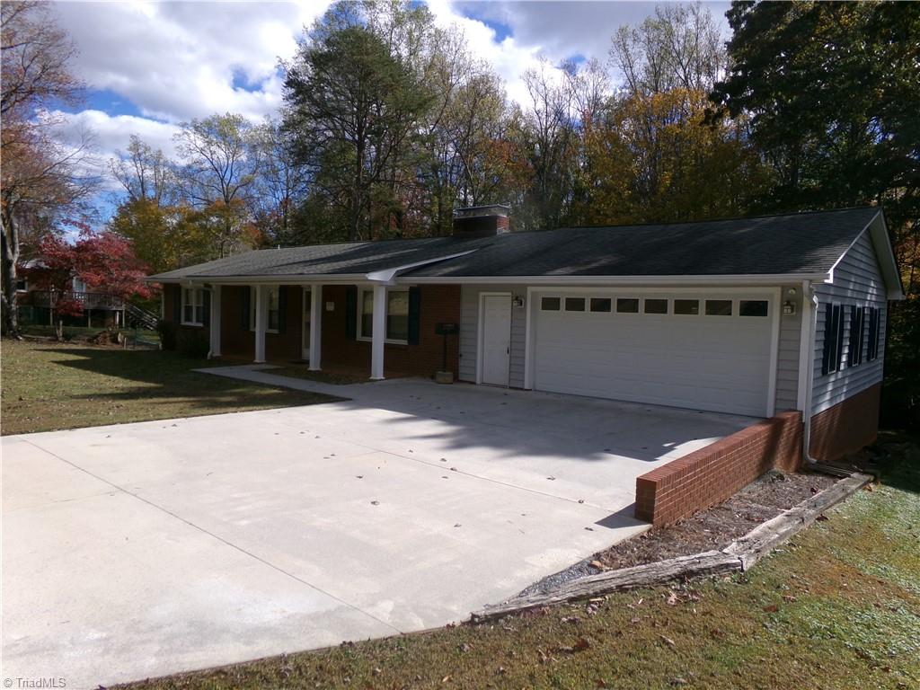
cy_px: 345
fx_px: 638
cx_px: 460
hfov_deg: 71.6
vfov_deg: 56.8
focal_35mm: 24
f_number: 11.07
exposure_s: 1/120
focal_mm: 4.3
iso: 100
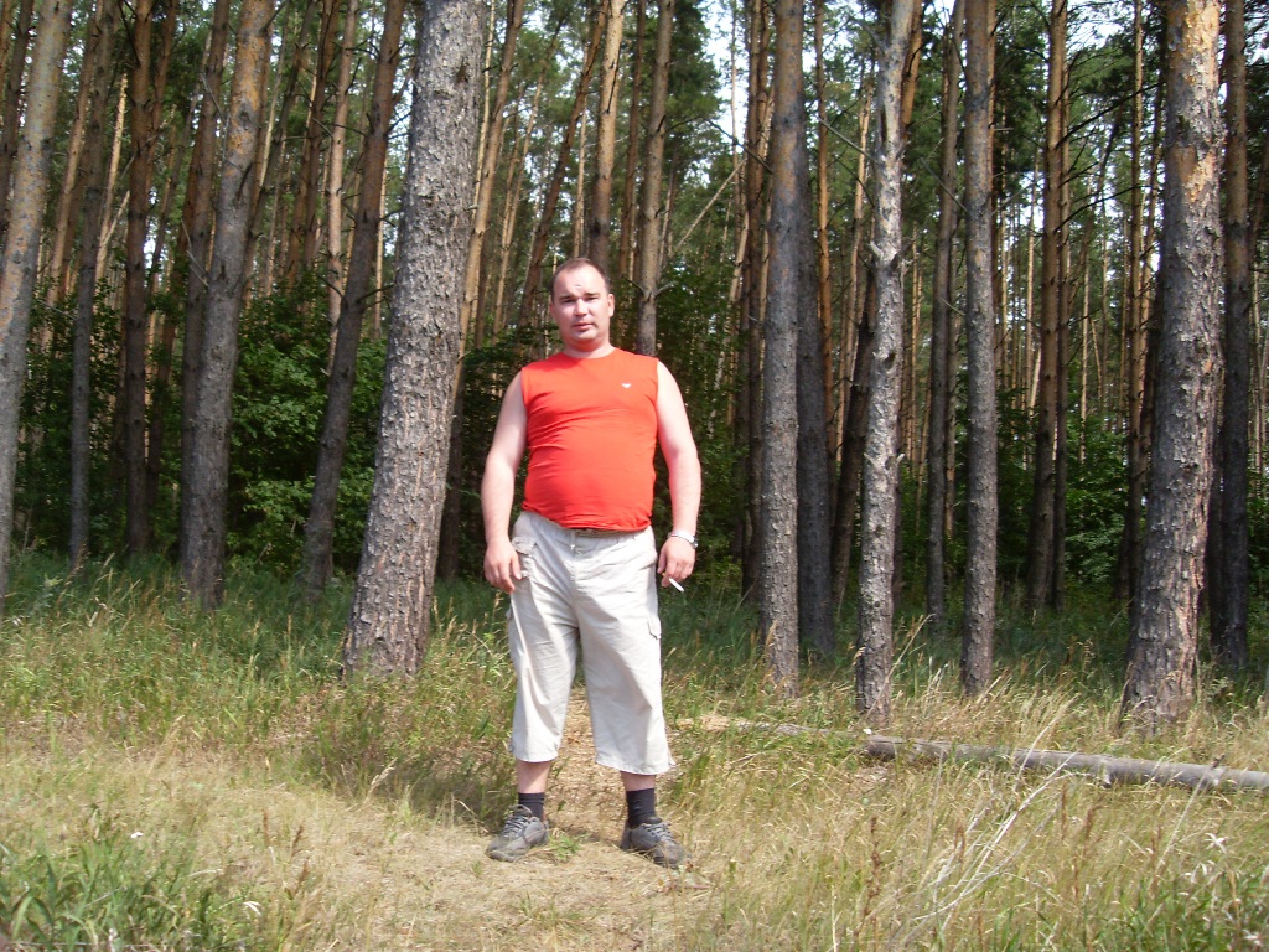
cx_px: 634
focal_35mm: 37
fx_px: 1356
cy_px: 476
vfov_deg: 38.7
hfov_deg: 50.1
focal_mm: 6.3
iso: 80
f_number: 7
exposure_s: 1/60
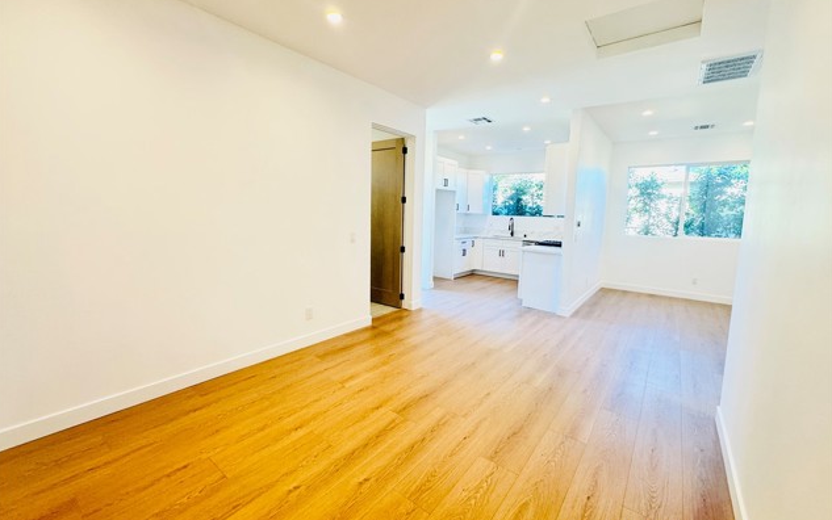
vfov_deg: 74.8
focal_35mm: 15
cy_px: 246
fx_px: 340
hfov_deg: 101.4
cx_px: 417
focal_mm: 2.22
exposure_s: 1/120
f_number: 2.2
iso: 250
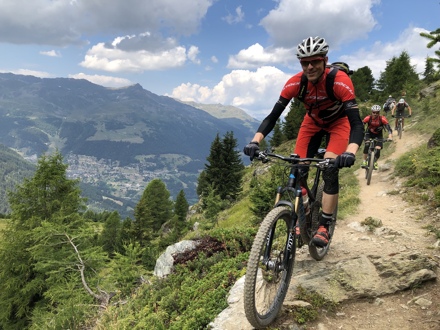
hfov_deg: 63.4
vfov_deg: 49.7
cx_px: 220
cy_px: 165
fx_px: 356
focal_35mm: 28
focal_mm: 4
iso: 20
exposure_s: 1/1279
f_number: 1.8
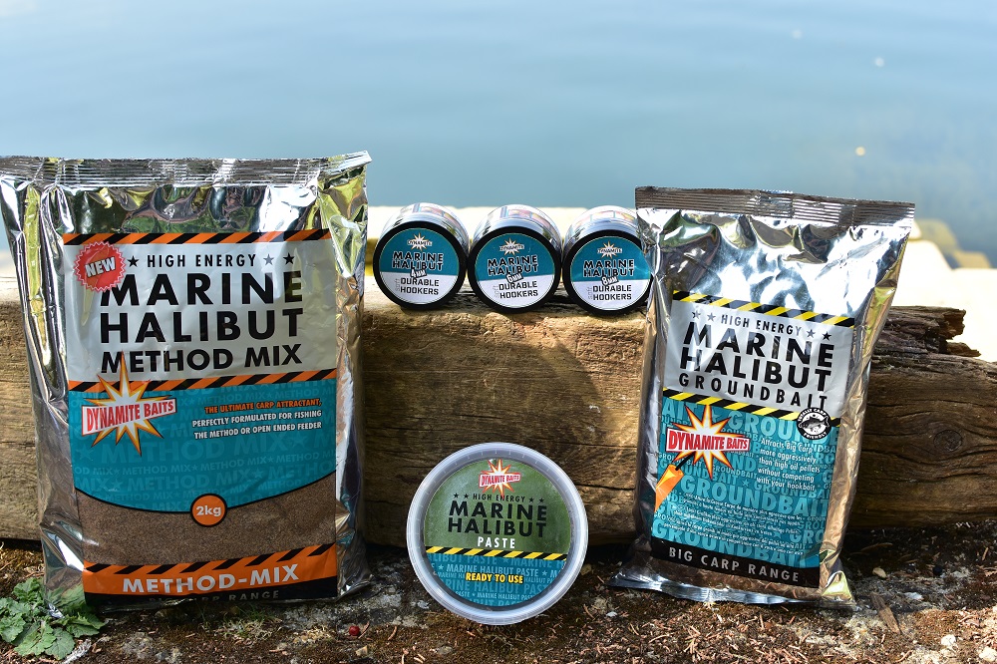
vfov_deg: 25.7
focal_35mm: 52
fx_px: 1453
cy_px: 332
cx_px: 498
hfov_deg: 37.9
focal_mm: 35
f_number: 5.6
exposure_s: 1/125
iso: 100
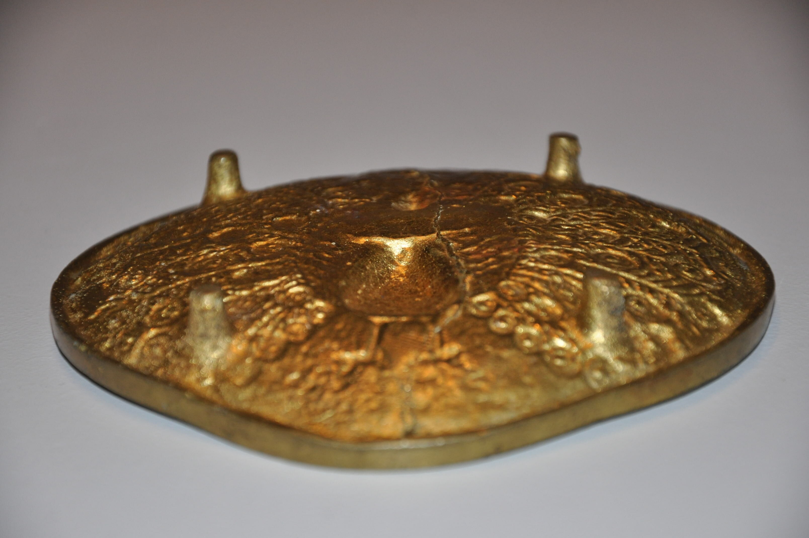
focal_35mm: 158
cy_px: 269
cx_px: 404
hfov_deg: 13.1
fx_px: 3535
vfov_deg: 8.7
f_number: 5.6
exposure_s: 1/60
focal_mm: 105
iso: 800
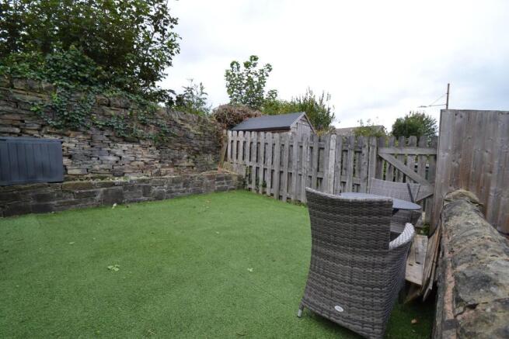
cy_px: 170
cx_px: 254
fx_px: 212
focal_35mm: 15
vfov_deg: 77.4
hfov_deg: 100.4
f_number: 5.6
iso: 180
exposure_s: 1/125
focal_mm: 10
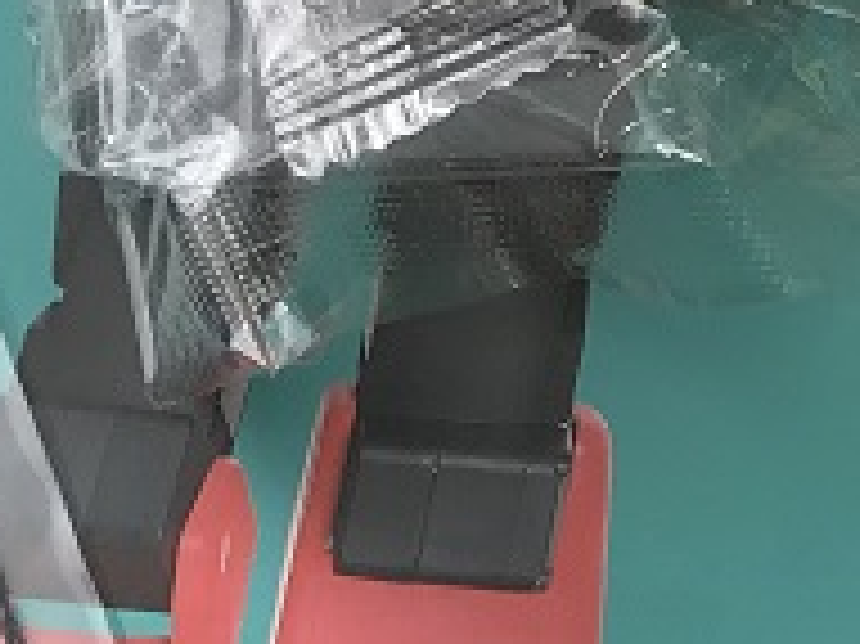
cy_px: -306
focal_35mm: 148
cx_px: 1373
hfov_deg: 12.5
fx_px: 3675
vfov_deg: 9.7
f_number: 1.8
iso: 20
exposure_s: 1/331
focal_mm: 3.99
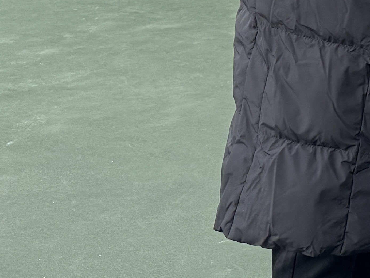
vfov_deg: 13.2
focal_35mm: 99
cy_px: -252
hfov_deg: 16.8
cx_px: 647
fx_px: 1058
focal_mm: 6.76
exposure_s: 1/980
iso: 80
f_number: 1.78
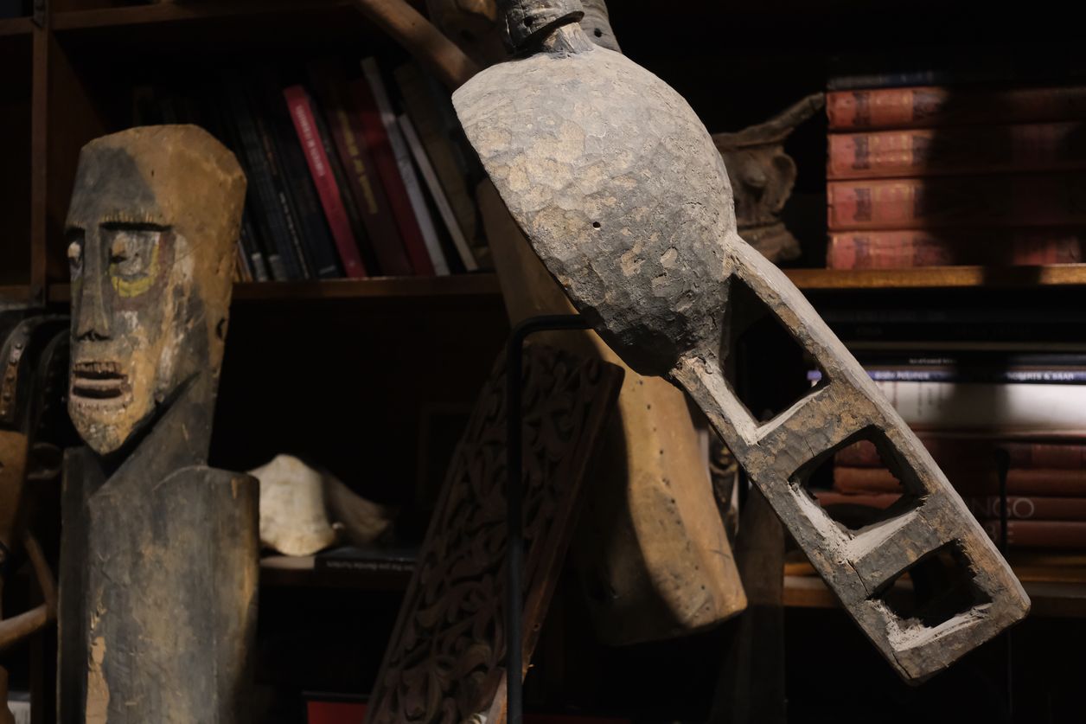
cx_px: 543
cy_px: 362
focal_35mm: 41
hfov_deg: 47.4
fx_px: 1237
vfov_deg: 32.6
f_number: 4
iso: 3200
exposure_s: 1/160
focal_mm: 27
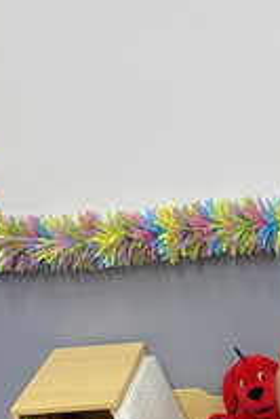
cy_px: 387
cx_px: 332
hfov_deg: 19.0
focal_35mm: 68
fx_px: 792
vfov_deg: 28.3
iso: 100
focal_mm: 4.25
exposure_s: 1/60
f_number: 1.8
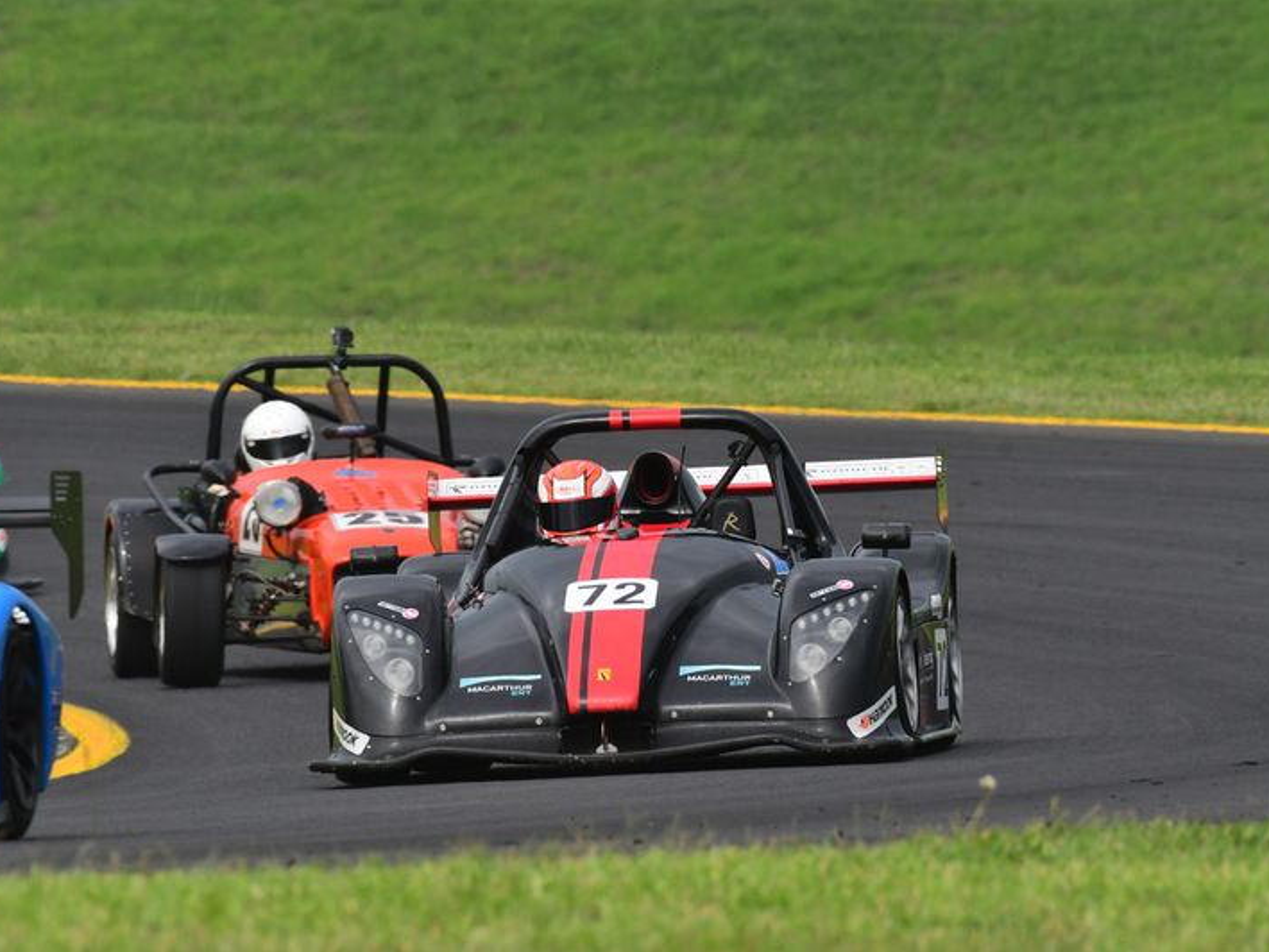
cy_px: 476
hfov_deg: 2.6
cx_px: 634
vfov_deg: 2.0
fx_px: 27462
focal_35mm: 749
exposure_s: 1/640
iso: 500
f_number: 10
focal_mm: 460
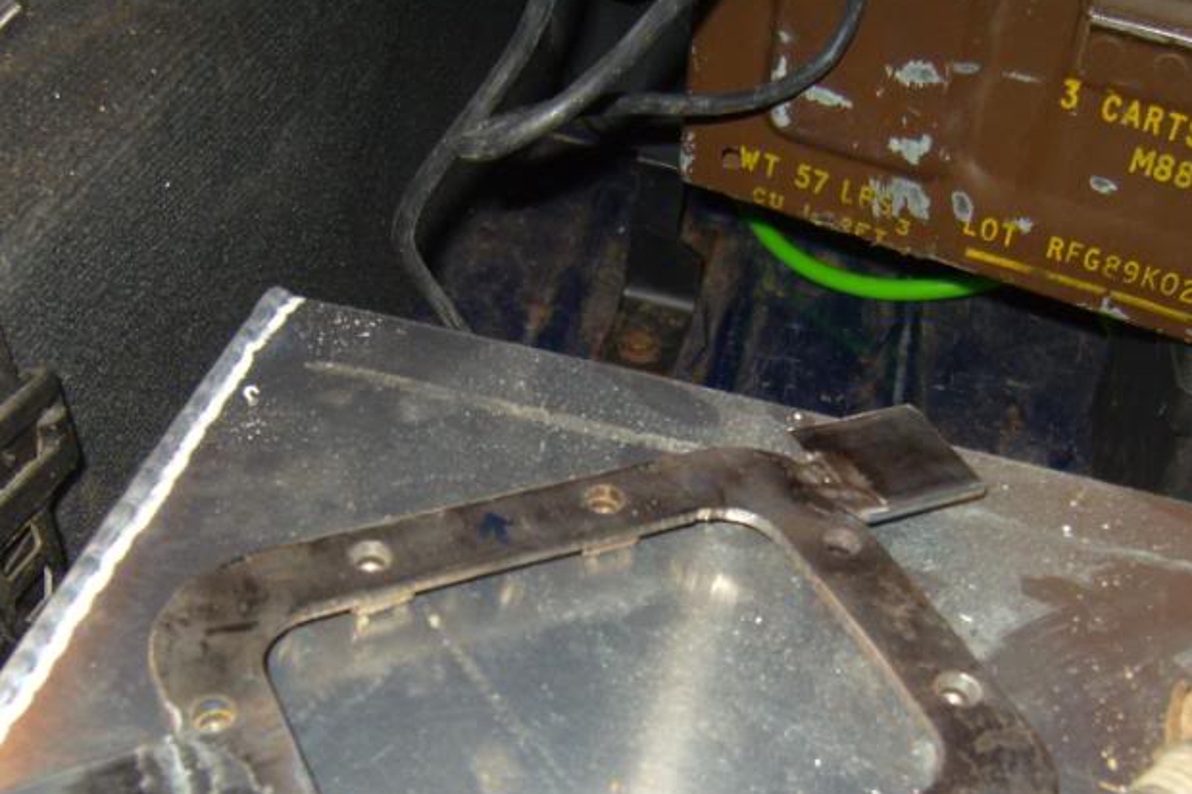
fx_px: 1556
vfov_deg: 28.3
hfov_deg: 41.9
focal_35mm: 47
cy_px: 567
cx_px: 538
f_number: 2.8
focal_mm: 7.4
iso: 100
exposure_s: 1/30
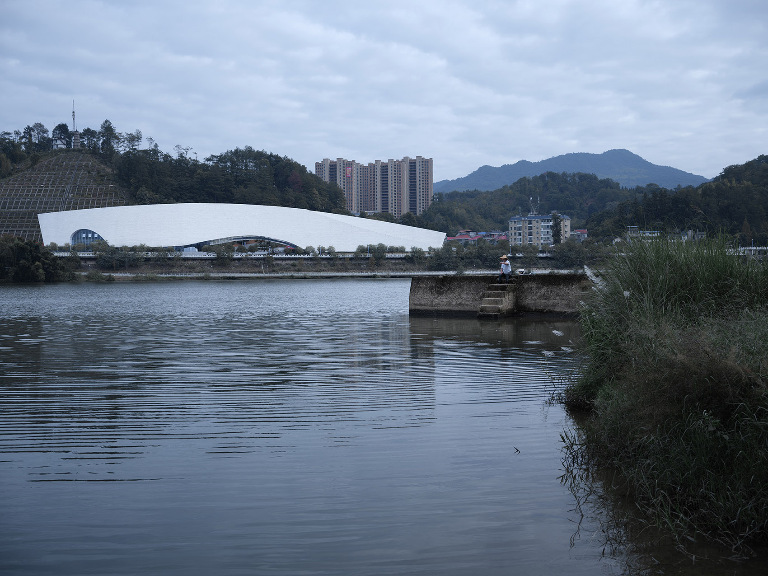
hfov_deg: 46.8
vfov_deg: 36.0
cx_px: 384
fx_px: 887
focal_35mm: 40
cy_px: 288
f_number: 8
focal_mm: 50
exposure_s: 1/140
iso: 100
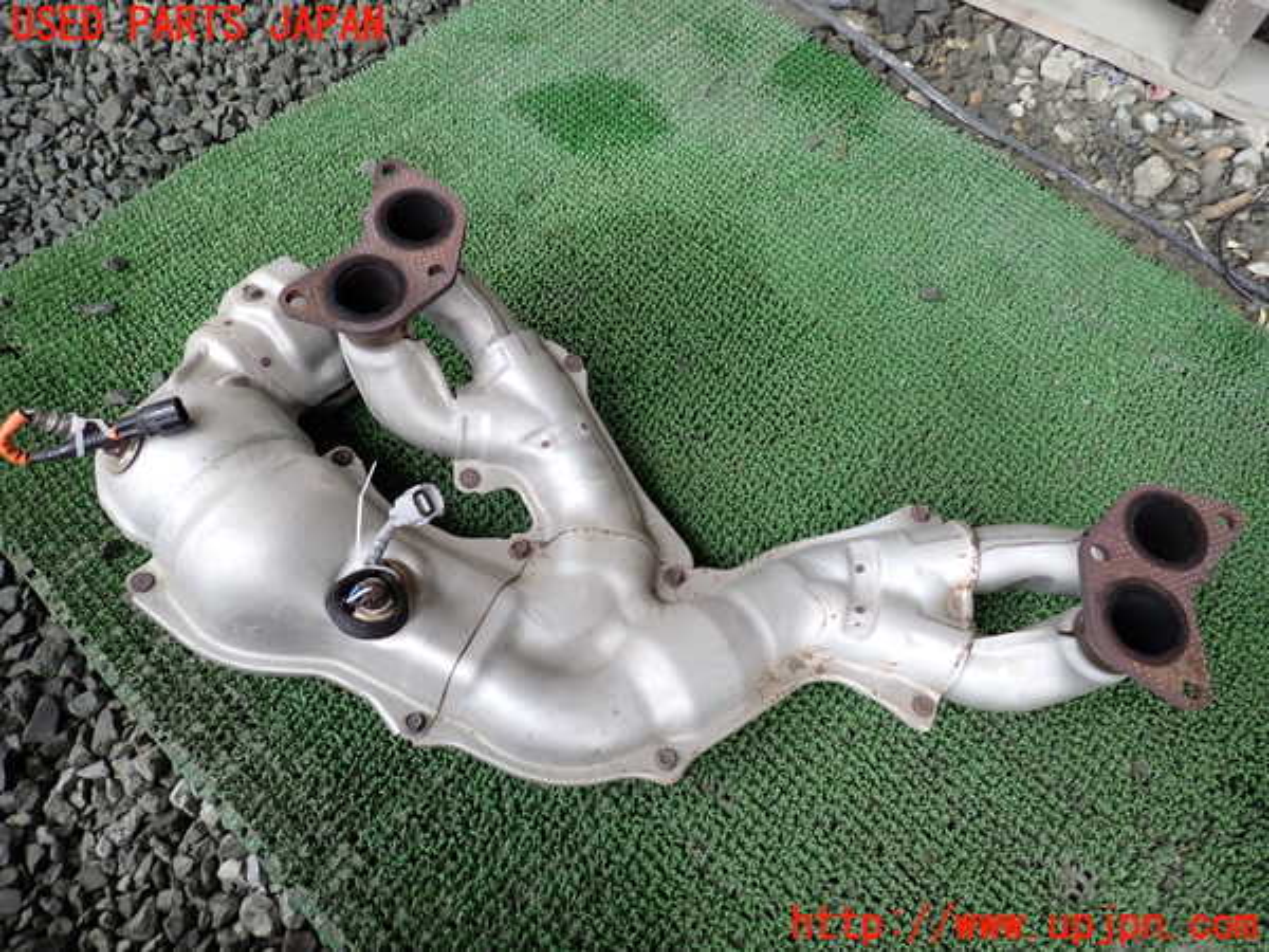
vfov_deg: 54.9
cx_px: 634
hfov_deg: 69.4
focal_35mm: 25
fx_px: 916
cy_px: 476
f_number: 2
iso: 100
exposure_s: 1/125
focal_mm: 4.5
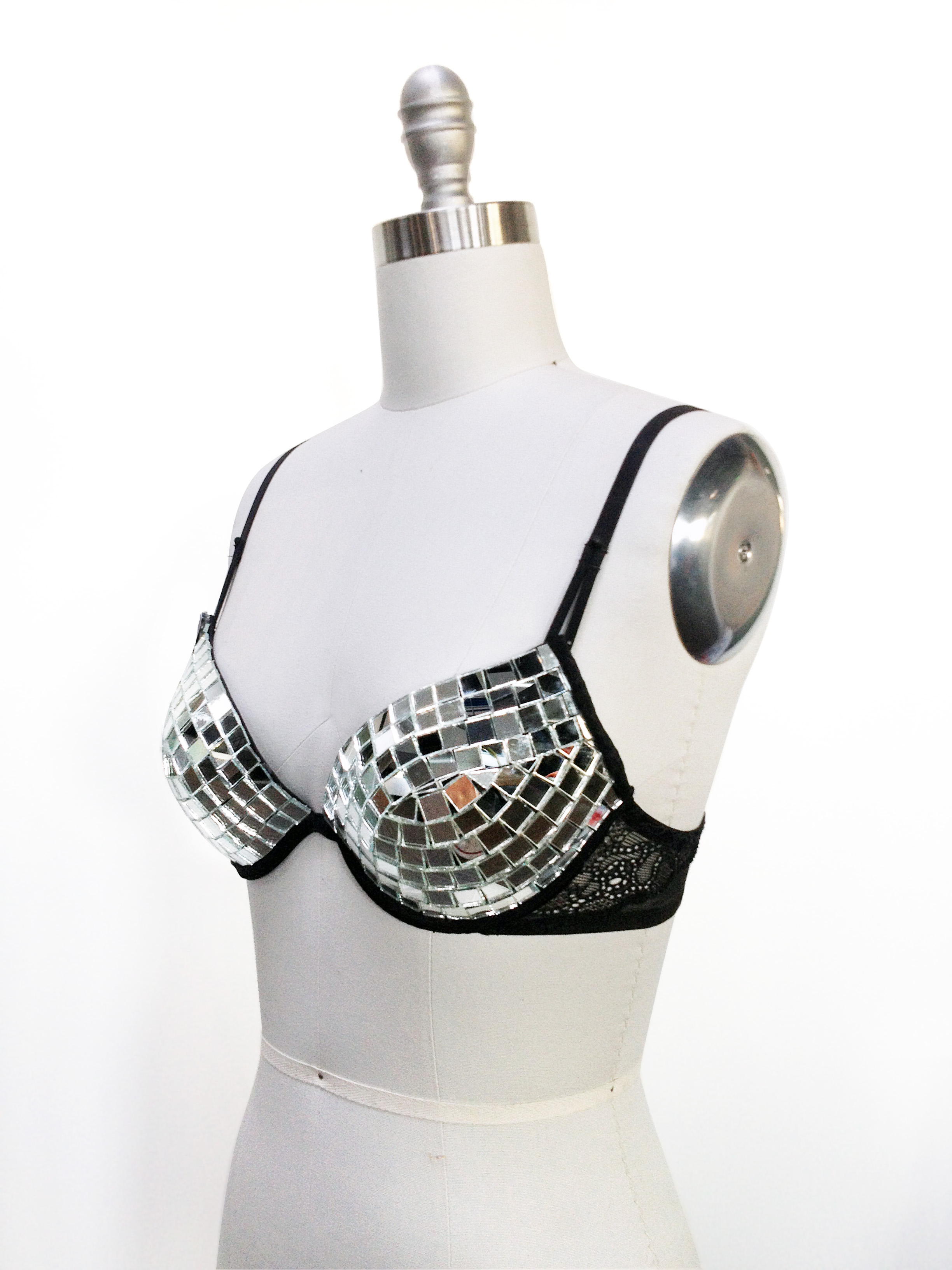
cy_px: 635
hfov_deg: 40.7
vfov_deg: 52.6
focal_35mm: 35
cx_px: 476
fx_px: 1283
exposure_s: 1/20
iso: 80
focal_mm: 4.28
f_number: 2.4
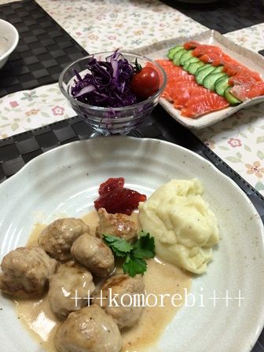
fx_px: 305
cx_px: 132
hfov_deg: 46.8
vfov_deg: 60.0
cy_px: 176
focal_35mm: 30
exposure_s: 1/30
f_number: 2.2
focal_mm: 4.12
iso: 125
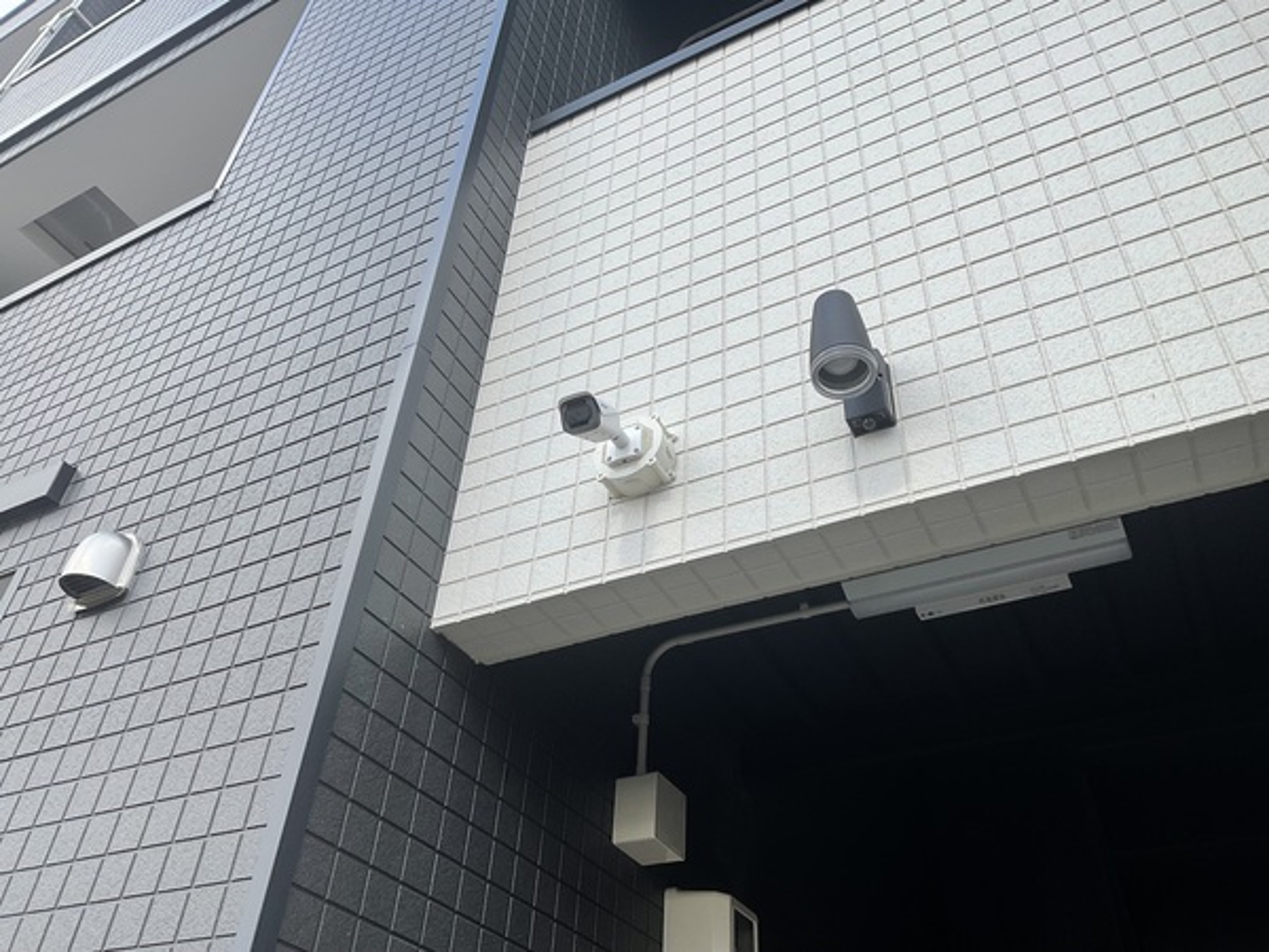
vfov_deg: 48.2
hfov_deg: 61.7
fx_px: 1063
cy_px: 476
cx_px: 634
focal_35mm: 29
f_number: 1.8
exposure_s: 1/944
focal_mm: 3
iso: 16
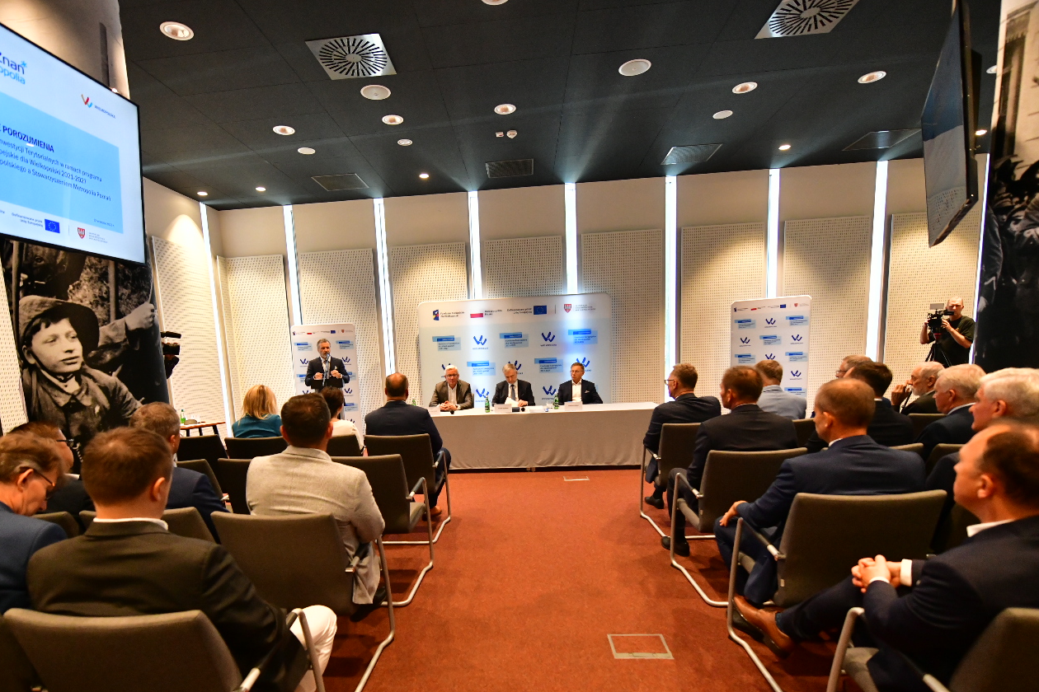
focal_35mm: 18
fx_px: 519
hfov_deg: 89.8
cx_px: 472
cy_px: 437
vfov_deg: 66.3
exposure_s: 1/400
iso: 2500
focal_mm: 14
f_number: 2.8
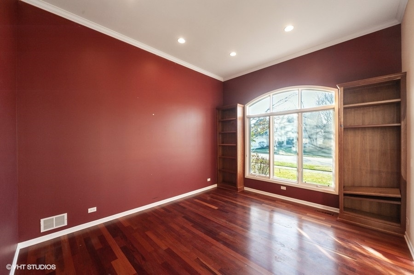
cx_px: 207
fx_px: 172
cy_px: 138
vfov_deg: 77.2
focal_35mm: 15
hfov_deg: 100.5
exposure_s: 1/30
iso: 200
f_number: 8
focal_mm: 15
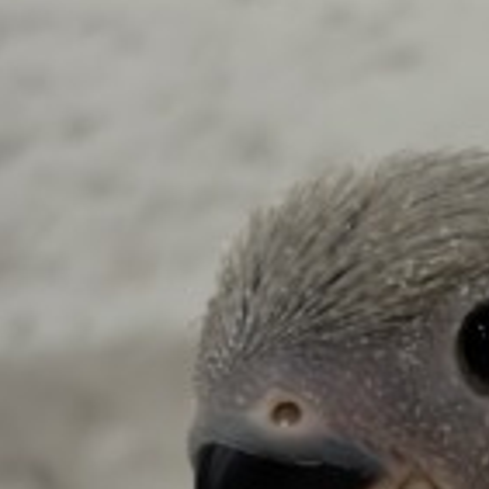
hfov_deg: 8.3
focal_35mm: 208
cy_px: 343
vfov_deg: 8.4
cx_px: 711
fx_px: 3324
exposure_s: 1/100
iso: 64
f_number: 1.6
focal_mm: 5.96
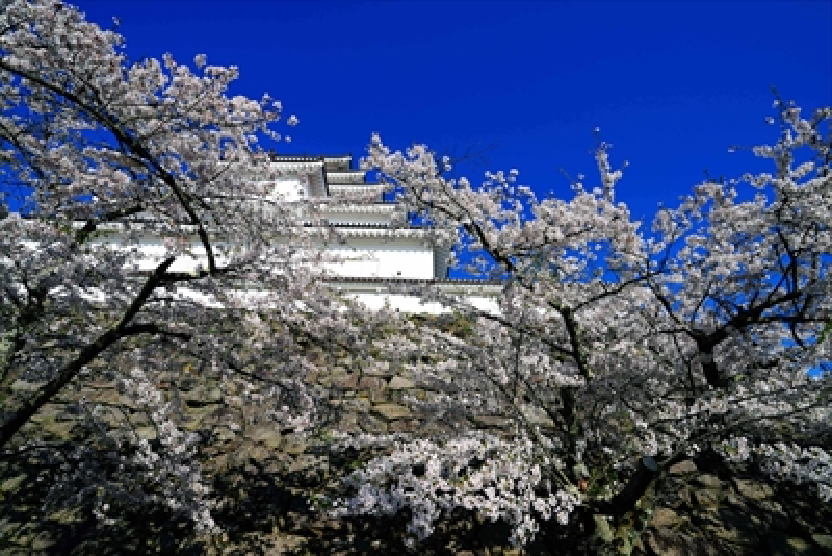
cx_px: 416
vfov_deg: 73.8
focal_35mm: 16
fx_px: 370
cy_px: 278
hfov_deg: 96.7
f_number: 8
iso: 100
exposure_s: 1/400
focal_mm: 16
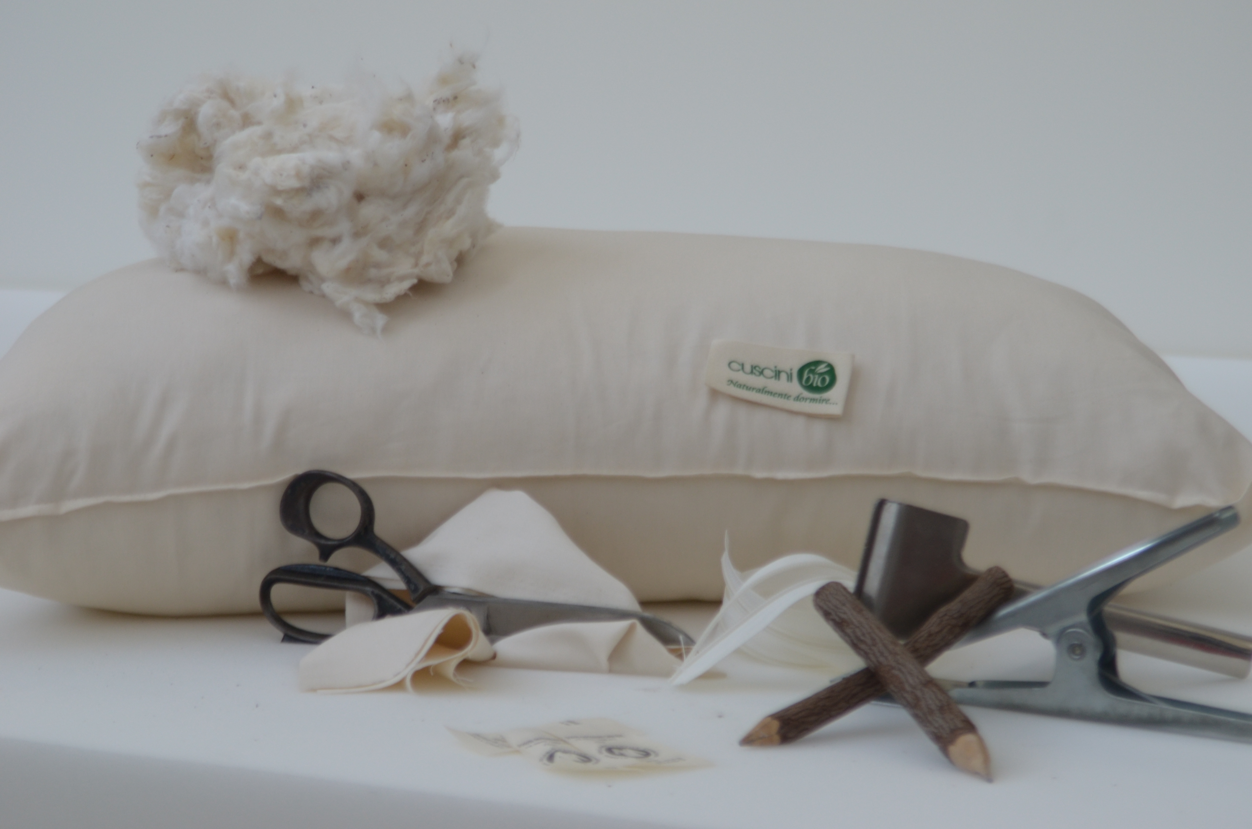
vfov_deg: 13.4
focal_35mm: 102
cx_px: 626
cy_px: 414
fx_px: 3540
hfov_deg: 20.1
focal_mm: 68
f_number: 3.2
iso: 400
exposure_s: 1/160
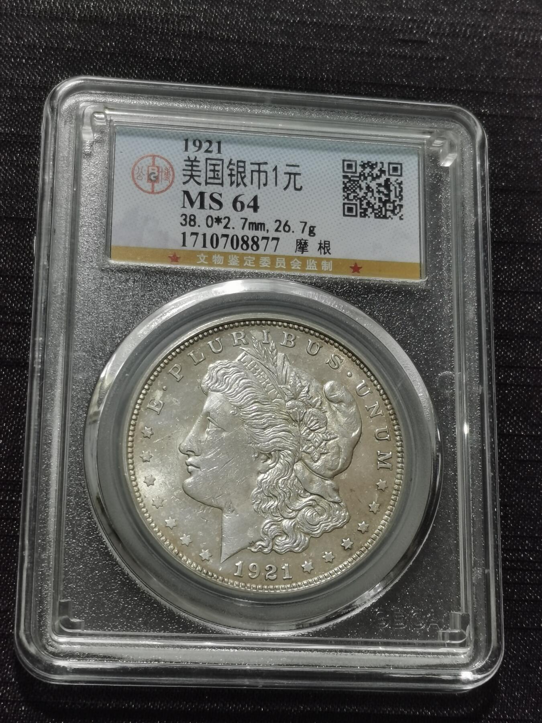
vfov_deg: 26.7
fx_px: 1524
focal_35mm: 73
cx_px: 271
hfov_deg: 20.2
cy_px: 362
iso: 50
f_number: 1.8
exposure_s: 1/109
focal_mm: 5.58
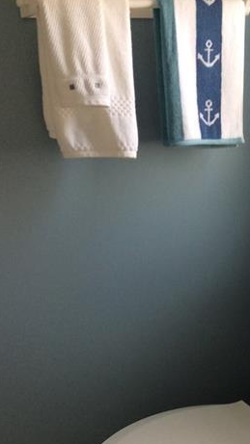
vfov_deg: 35.6
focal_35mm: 58
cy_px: 302
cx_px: 170
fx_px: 684
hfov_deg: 20.6
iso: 40
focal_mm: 3.3
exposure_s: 1/40
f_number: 2.4
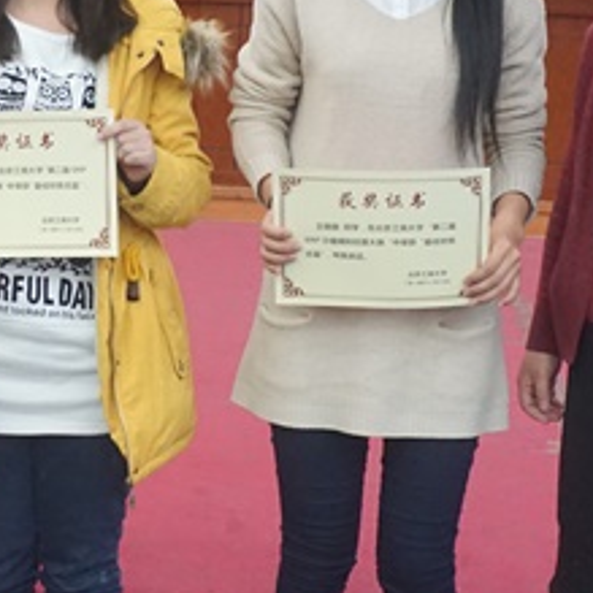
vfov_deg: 17.8
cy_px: 229
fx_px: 1891
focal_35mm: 98
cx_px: 135
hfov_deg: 17.7
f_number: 4
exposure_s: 1/160
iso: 3200
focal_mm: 21
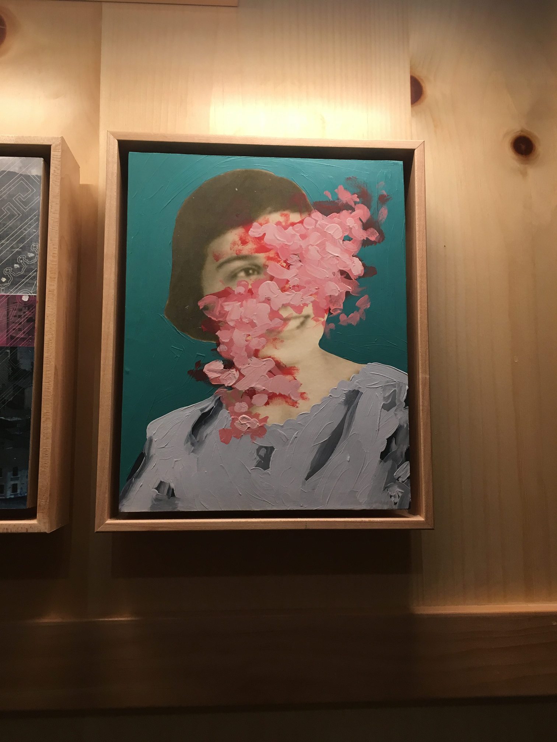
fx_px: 622
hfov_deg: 48.2
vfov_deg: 61.7
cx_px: 278
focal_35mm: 29
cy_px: 371
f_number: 2.2
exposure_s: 1/30
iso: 32
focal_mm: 4.15
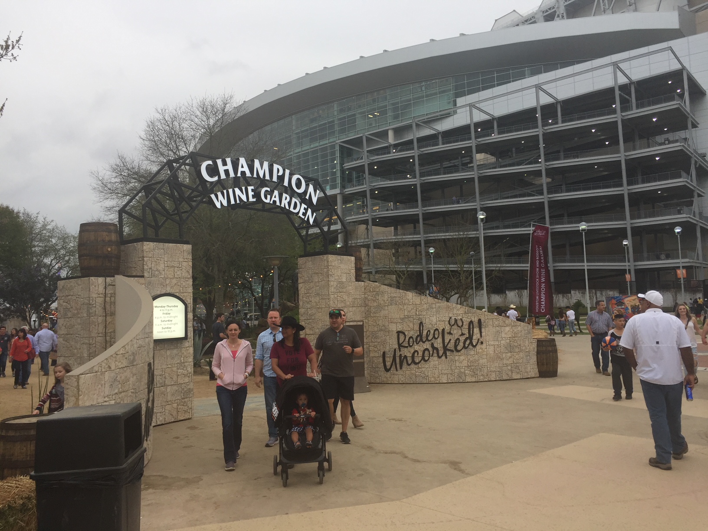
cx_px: 354
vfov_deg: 48.2
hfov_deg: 61.7
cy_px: 266
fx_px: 593
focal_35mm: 29
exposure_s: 1/226
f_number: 2.2
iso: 32
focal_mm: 4.15
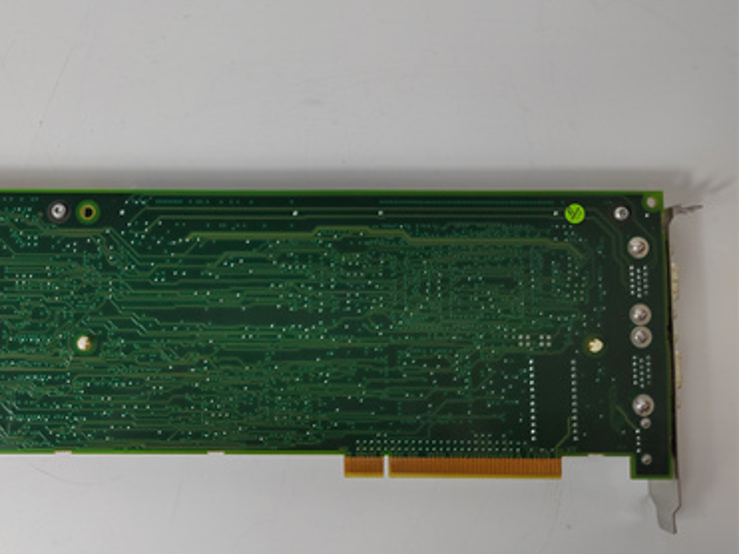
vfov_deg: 45.4
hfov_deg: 57.0
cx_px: 243
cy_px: 282
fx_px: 662
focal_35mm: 31
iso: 328
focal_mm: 5.52
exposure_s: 1/100
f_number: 1.9
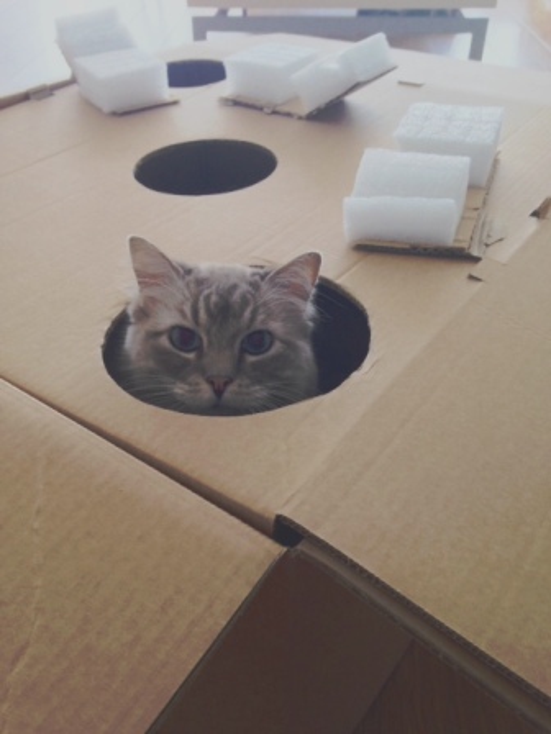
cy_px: 367
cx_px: 276
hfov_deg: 42.9
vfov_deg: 55.4
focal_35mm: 33
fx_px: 700
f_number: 2.4
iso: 50
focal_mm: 4.12
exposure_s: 1/30
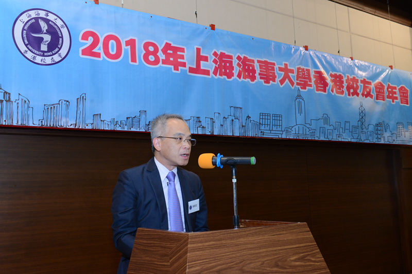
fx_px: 435
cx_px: 206
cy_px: 137
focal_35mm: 38
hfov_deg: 50.7
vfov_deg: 35.0
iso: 2500
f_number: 7.1
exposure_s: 1/125
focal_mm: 38
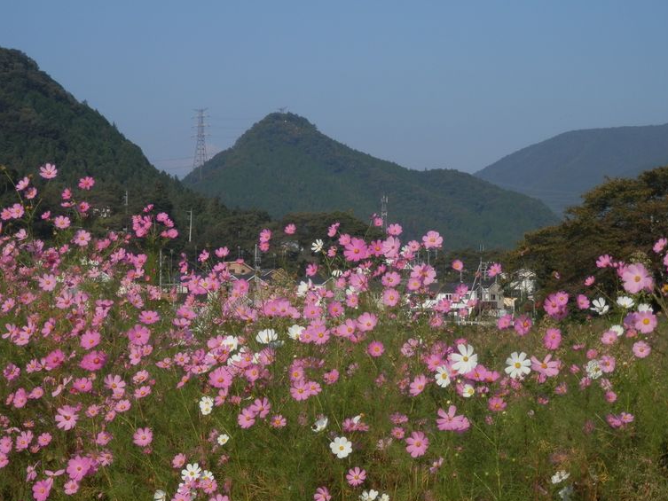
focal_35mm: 103
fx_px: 1988
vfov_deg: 14.4
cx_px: 326
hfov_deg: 19.1
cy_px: 251
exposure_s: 1/800
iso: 80
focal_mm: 17.3
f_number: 4.9
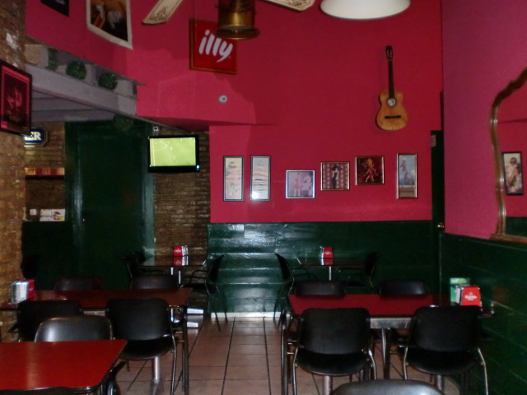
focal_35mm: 35
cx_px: 264
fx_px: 533
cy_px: 198
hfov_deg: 52.6
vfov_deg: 40.7
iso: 400
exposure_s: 1/40
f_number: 3.1
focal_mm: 6.3
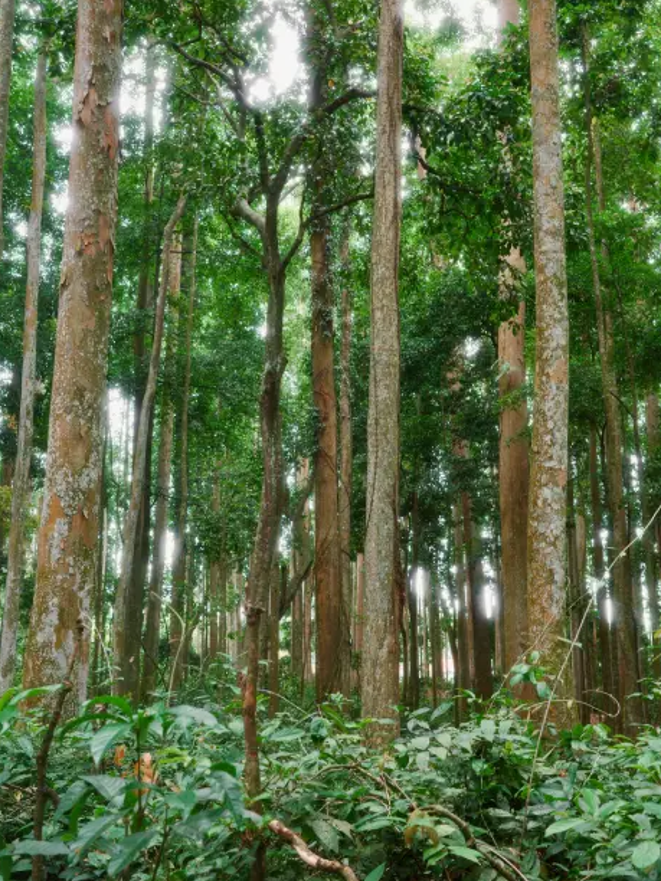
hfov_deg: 32.9
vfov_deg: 42.9
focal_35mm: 44
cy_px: 386
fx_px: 1120
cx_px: 328
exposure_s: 1/125
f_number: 2.8
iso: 200
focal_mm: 26
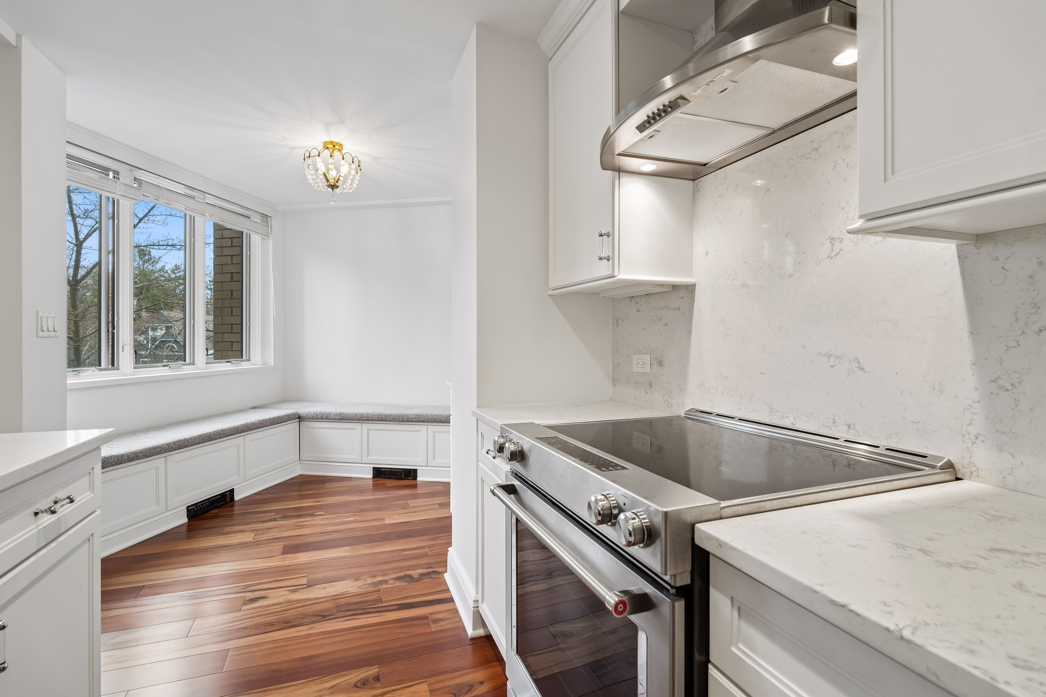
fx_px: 465
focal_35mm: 16
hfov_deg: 96.7
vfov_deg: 73.7
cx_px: 523
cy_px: 348
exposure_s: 1/20
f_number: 8
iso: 400
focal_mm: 16
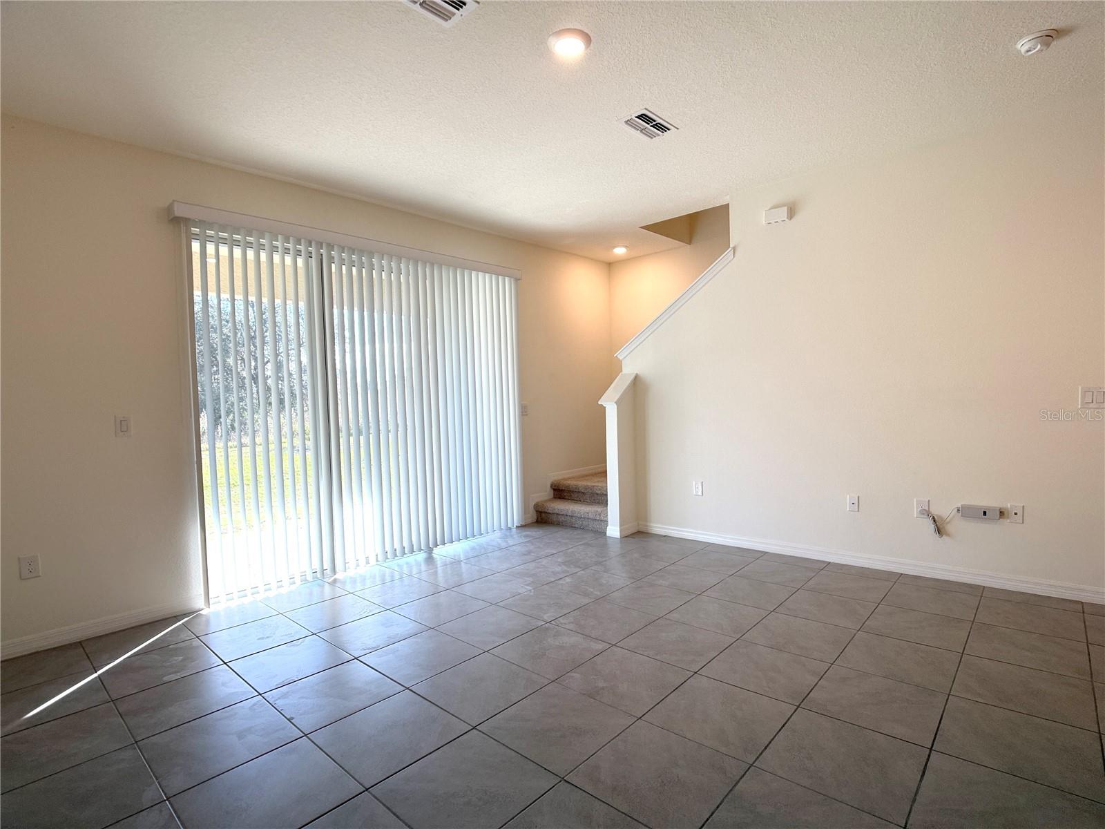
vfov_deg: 56.8
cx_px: 552
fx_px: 766
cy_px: 414
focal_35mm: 24
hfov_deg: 71.6
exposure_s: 1/295
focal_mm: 6.76
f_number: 1.78
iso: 100
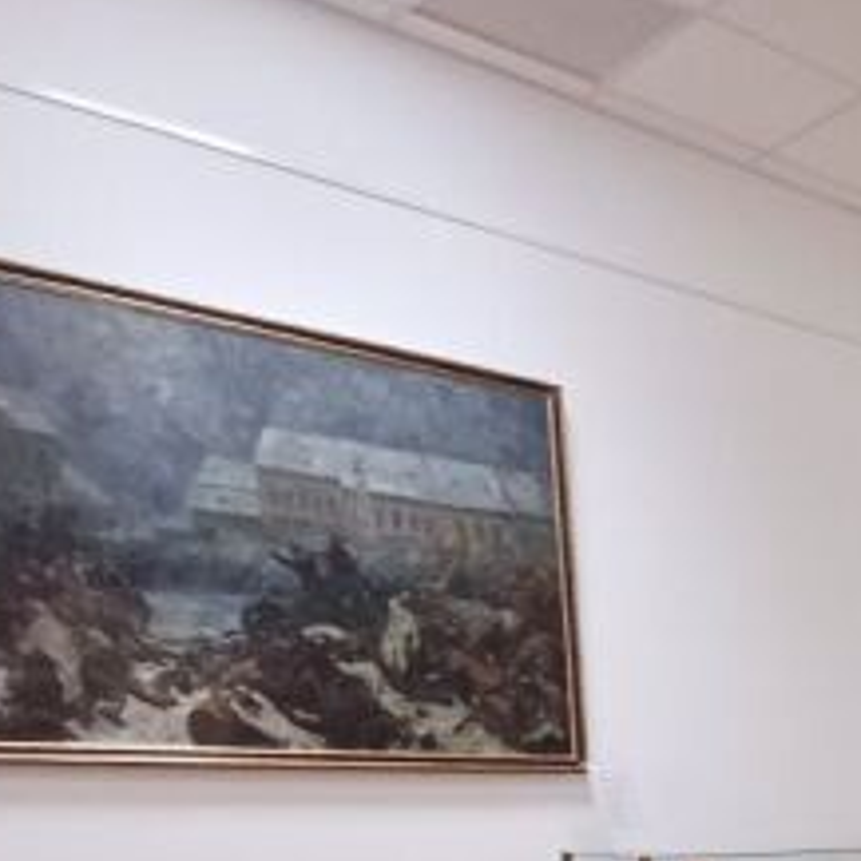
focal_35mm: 49
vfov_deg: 29.1
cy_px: 1073
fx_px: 1379
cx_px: 1115
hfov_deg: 28.5
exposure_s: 1/50
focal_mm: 1.64
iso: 160
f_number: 2.2
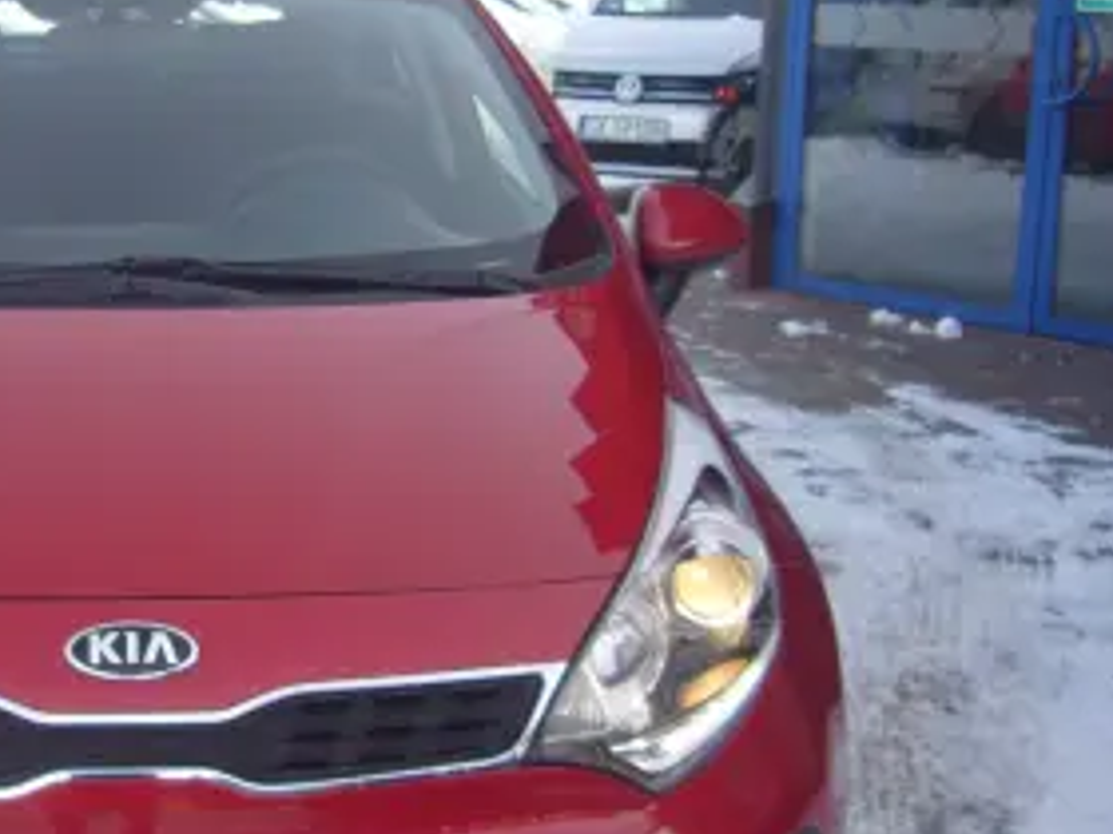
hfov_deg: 29.2
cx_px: 135
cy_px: 461
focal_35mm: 64
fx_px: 2058
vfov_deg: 22.9
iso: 80
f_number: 2.8
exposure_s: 1/160
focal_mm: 4.6
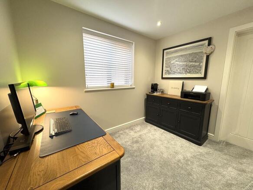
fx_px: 102
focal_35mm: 14
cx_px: 126
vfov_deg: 85.7
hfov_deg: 102.1
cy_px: 95
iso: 160
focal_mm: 2.22
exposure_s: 1/50
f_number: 2.2
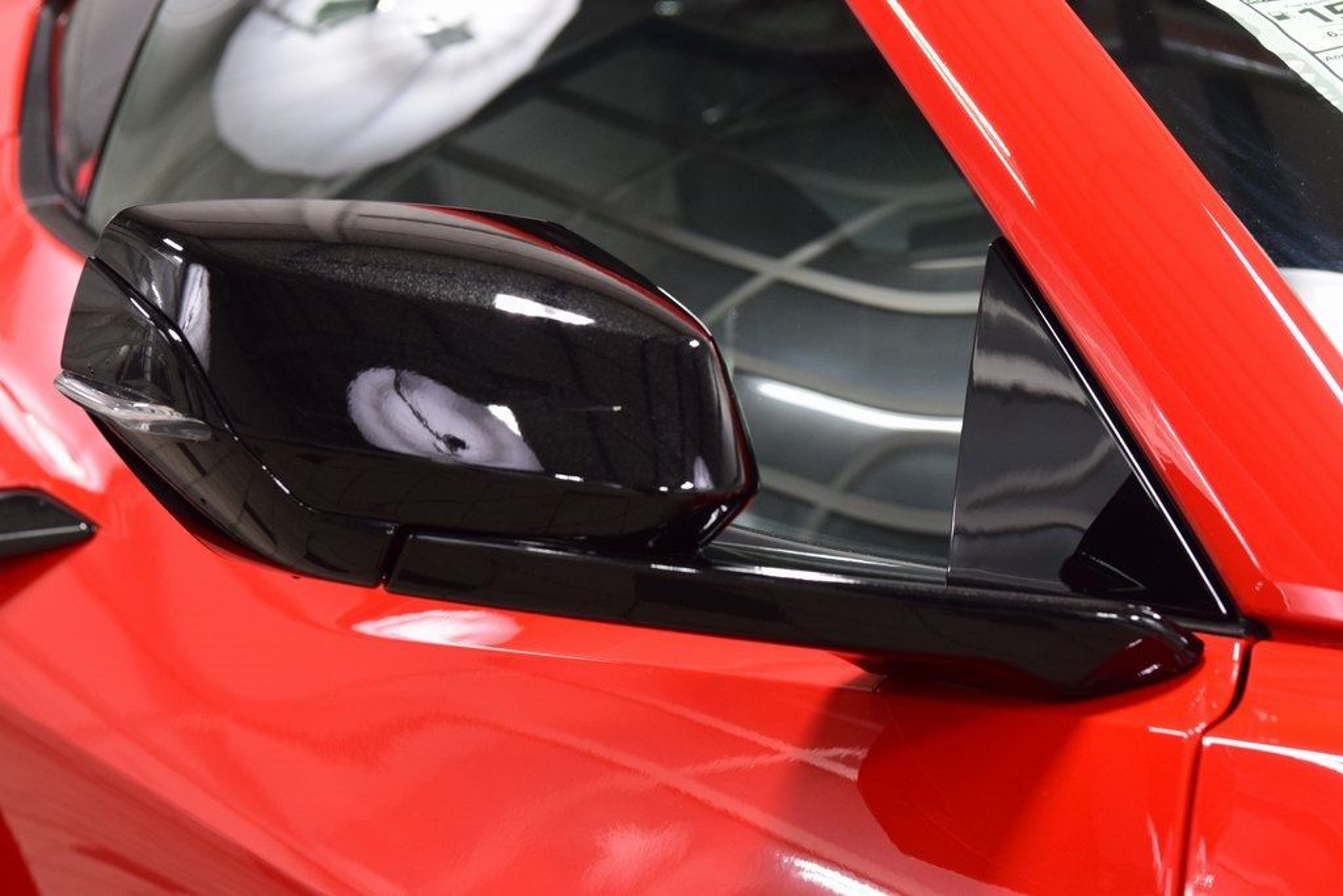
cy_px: 448
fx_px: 3638
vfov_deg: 14.0
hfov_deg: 20.9
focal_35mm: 98
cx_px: 672
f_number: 7.1
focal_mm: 65
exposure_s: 1/30
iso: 1400
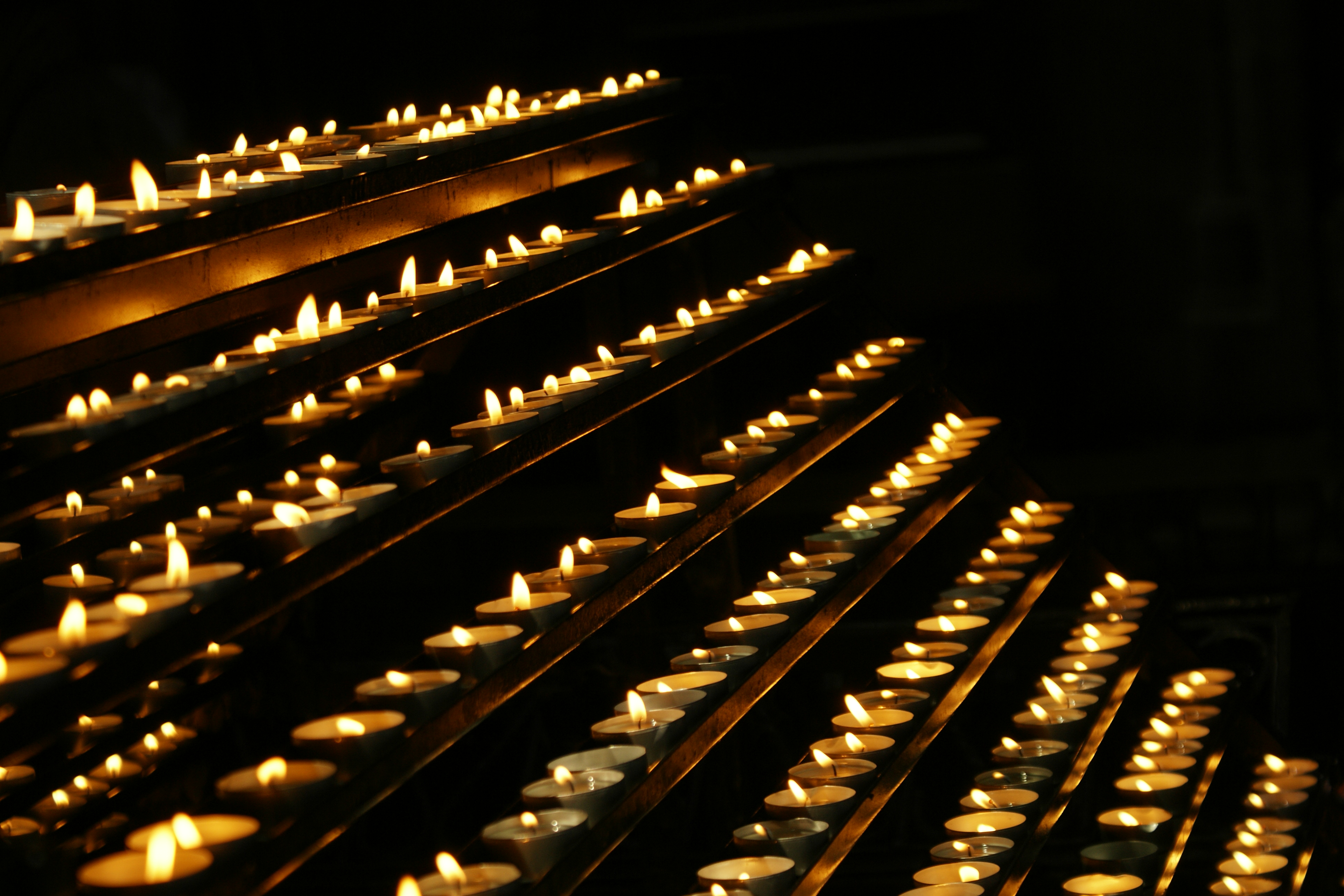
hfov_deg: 19.3
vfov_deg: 12.9
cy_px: 453
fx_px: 3957
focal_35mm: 106
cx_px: 670
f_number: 5.6
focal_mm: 70
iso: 200
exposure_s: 1/60
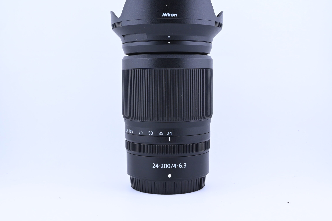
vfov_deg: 28.6
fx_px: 433
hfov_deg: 41.9
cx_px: 169
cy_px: 101
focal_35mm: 47
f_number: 11
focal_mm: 28
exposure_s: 1/125
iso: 640
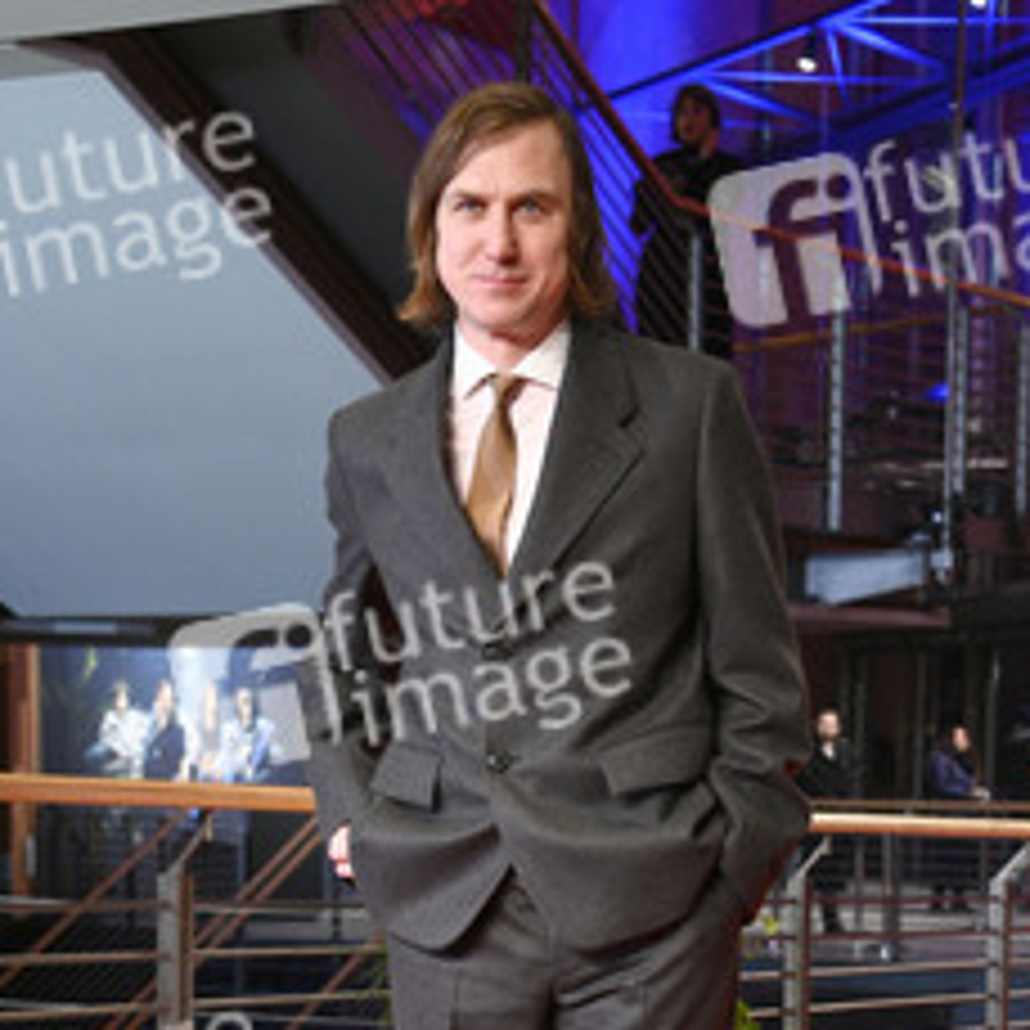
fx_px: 2895
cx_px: 531
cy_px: 895
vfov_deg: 19.8
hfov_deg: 20.2
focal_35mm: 86
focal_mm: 58
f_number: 5
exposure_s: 1/200
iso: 5000
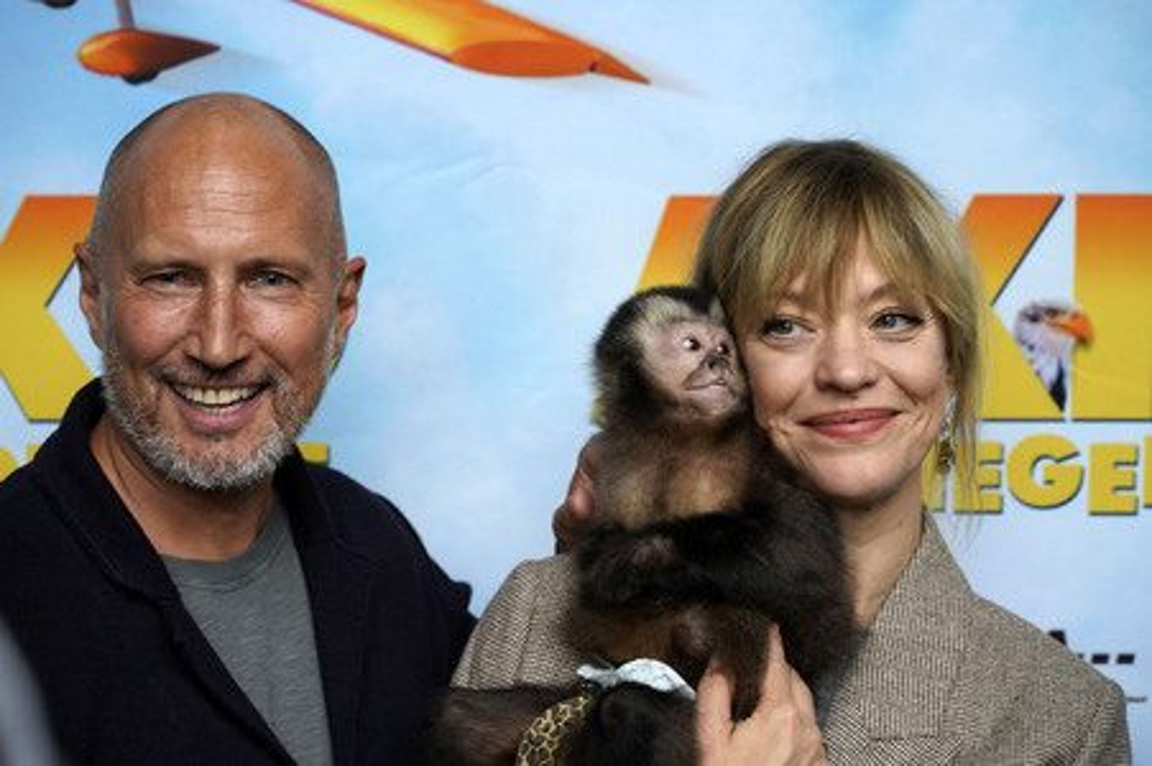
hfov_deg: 22.4
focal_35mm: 91
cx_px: 576
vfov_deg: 15.0
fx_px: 2910
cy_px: 383
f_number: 5.6
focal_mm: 91
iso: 640
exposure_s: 1/160
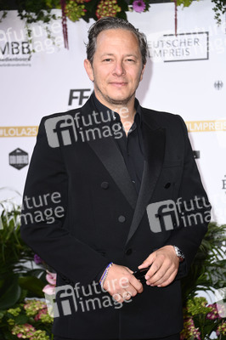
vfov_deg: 16.8
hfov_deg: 11.2
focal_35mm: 122
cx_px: 113
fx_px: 1151
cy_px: 170
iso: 500
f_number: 5.6
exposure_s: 1/250
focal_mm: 122
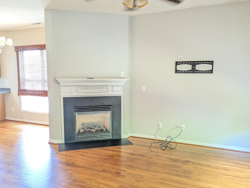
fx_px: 224
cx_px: 123
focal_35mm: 31
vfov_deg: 45.4
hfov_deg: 58.3
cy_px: 103
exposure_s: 1/30
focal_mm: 5.43
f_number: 1.89
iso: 409
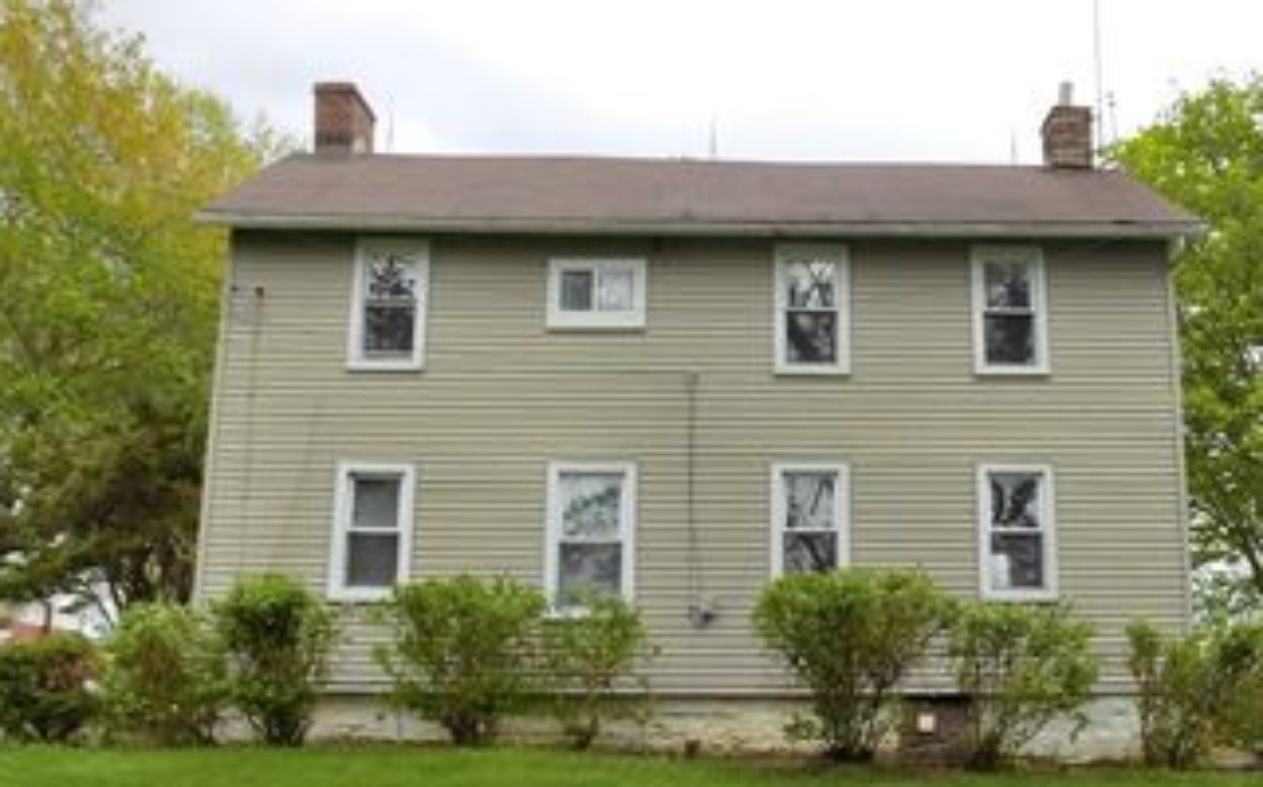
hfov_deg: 51.3
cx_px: 752
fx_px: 1307
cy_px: 482
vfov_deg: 33.4
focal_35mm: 38
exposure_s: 1/640
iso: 80
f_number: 3.1
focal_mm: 4
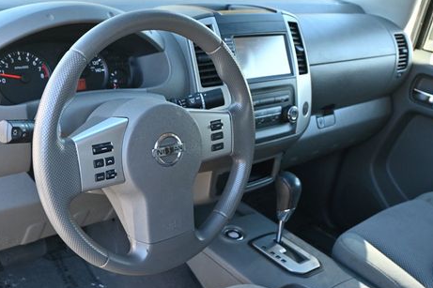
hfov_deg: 44.6
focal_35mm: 44
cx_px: 176
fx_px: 525
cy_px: 183
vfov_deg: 30.5
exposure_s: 1/125
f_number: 4
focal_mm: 21
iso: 560
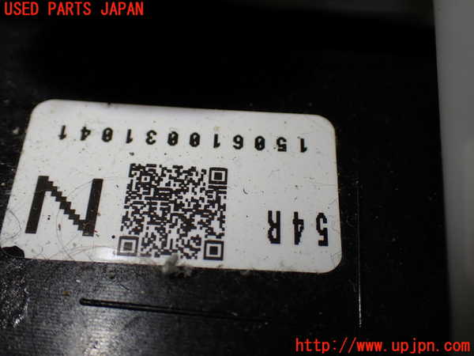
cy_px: 178
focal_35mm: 41
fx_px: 561
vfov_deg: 35.1
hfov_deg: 45.8
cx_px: 237
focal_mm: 7.31
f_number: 2.8
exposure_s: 1/160
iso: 125
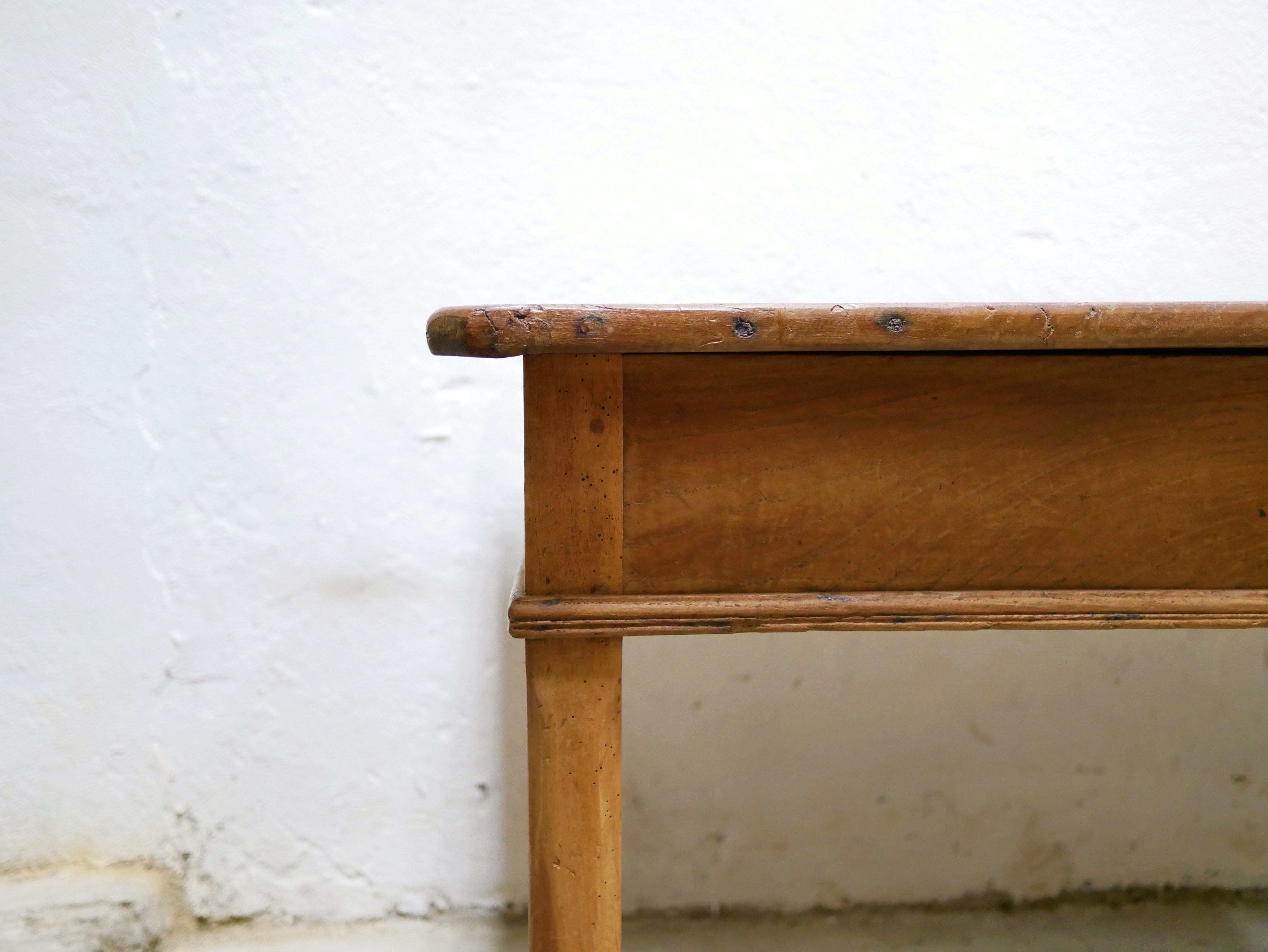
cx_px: 634
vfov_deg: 36.0
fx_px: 1466
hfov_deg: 46.8
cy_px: 476
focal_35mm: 40
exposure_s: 1/60
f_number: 1.7
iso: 1250
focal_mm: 20
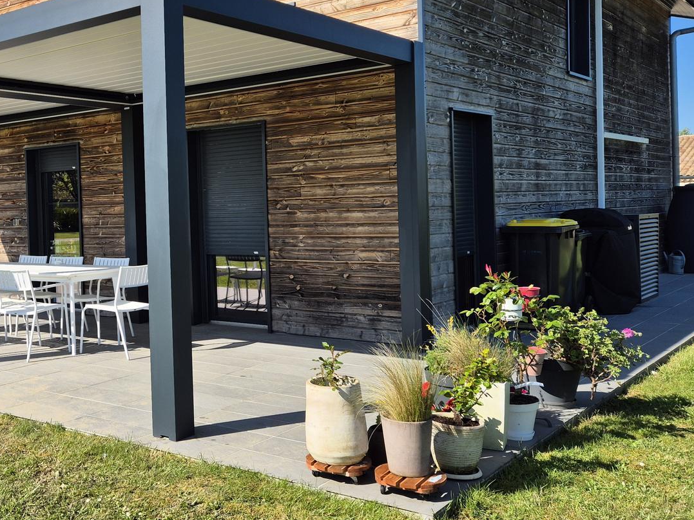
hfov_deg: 43.4
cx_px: 128
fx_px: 822
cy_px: 219
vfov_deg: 35.1
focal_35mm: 41
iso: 25
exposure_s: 1/1472
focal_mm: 5.4
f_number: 1.8
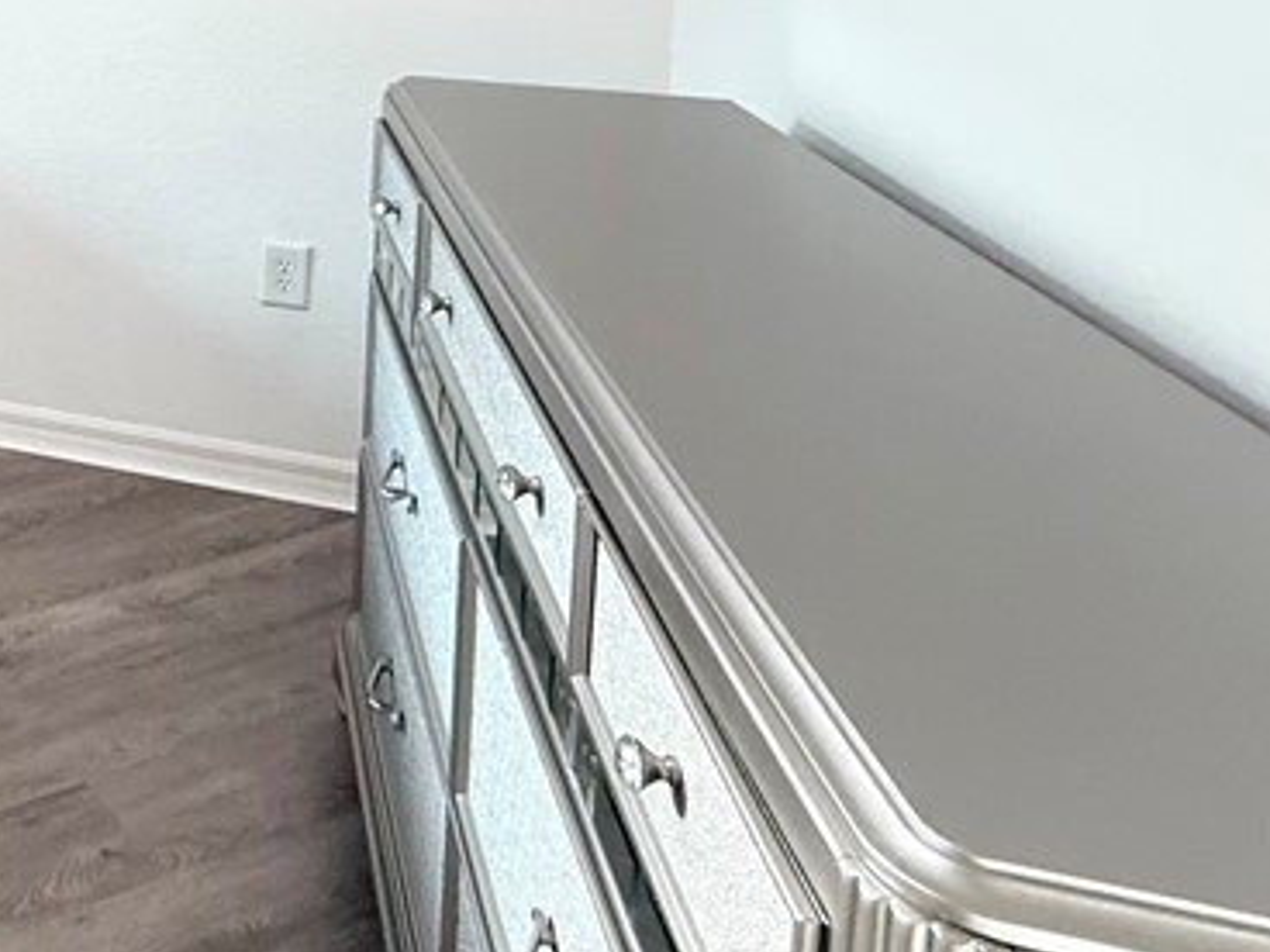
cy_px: -121
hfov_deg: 35.7
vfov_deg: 32.0
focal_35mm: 39
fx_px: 1431
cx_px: -304
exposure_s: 1/60
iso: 500
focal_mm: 2.22
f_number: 2.2
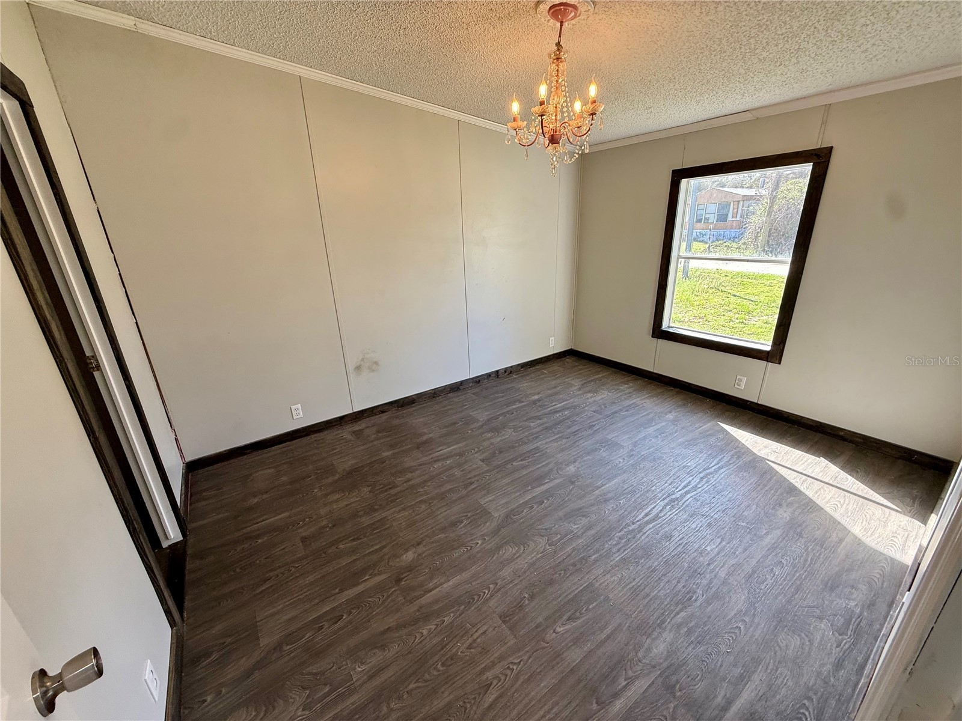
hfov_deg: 102.1
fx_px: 389
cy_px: 360
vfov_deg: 85.7
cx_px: 481
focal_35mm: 14
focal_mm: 2.22
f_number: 2.2
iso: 80
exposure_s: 1/99
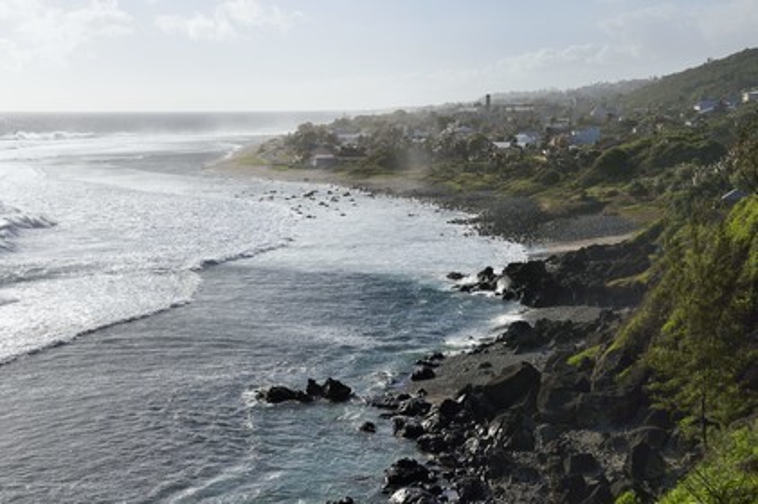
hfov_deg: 32.4
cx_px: 379
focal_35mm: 62
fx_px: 1304
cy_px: 252
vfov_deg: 21.9
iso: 200
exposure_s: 1/320
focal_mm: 62
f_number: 16
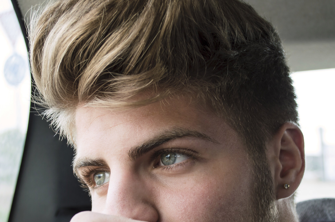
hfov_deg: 30.9
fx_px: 604
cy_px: 151
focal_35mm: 65
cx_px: 136
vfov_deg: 20.8
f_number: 4.5
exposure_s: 1/40
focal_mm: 30
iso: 100
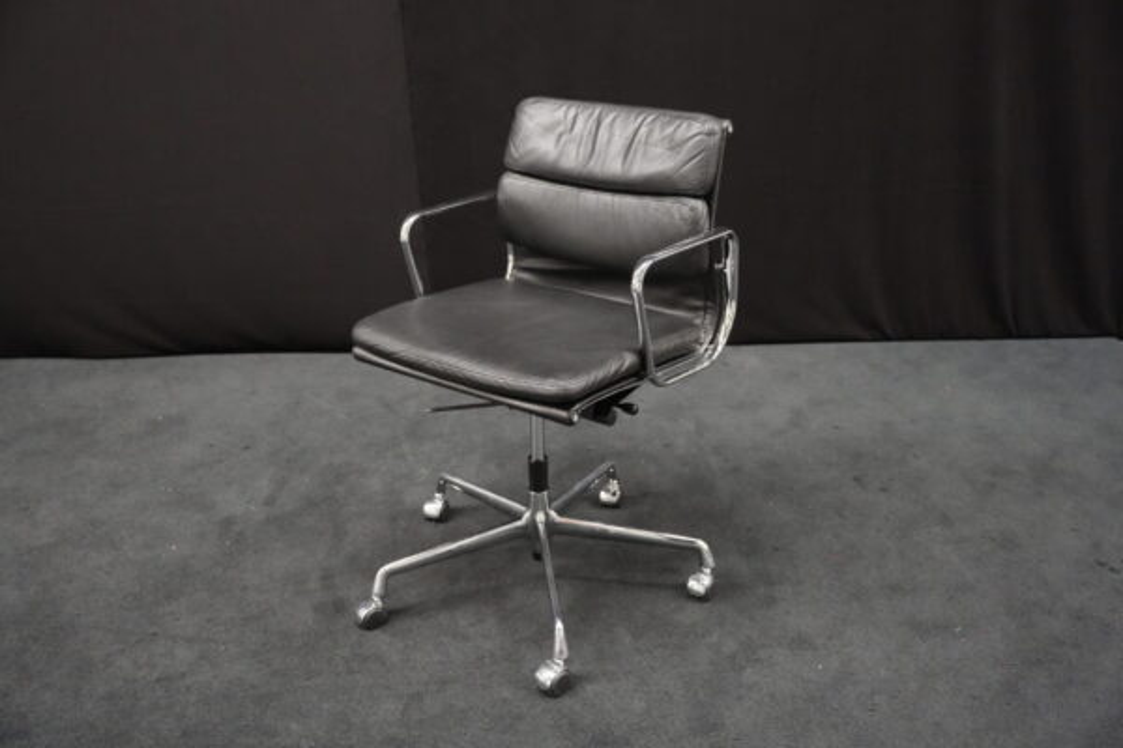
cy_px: 374
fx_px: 1061
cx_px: 562
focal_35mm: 34
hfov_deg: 55.8
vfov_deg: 38.9
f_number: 4
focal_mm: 34
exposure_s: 1/100
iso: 12800
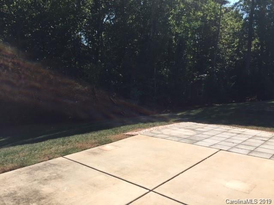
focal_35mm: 29
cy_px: 102
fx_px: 230
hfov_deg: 61.7
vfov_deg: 48.2
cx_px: 137
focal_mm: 4.15
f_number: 2.2
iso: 32
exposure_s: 1/1068
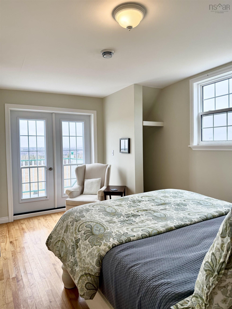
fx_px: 214
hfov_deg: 56.8
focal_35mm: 24
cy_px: 154
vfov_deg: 71.6
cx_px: 116
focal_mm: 6.76
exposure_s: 1/246
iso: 100
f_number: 1.78
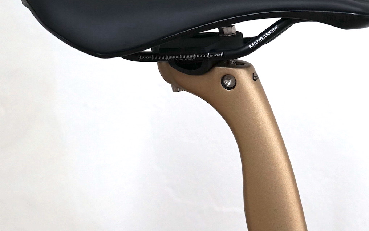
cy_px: 190
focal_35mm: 101
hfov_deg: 20.5
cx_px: 242
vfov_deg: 12.9
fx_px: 1016
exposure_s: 1/160
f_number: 4.5
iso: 1250
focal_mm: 48
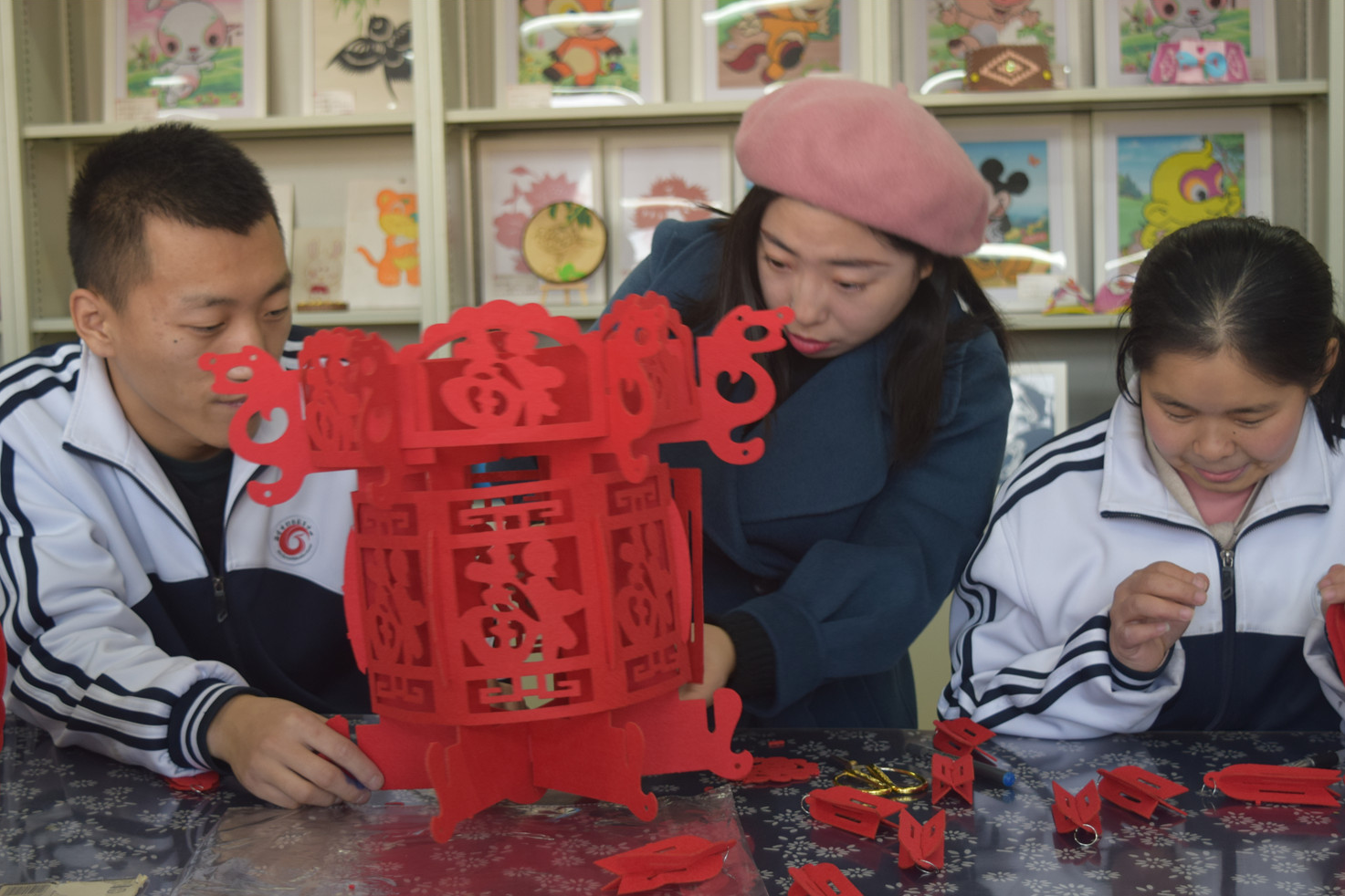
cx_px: 662
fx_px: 2055
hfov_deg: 36.2
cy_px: 454
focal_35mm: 55
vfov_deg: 24.6
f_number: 4.8
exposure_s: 1/60
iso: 400
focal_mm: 36
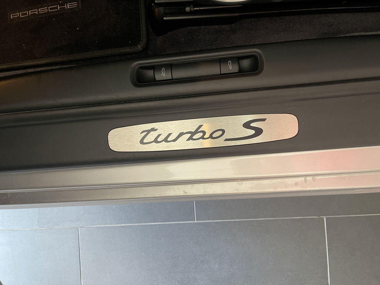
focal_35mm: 25
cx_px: 190
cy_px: 142
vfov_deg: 54.9
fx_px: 274
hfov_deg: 69.4
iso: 320
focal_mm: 5.1
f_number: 1.6
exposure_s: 1/60
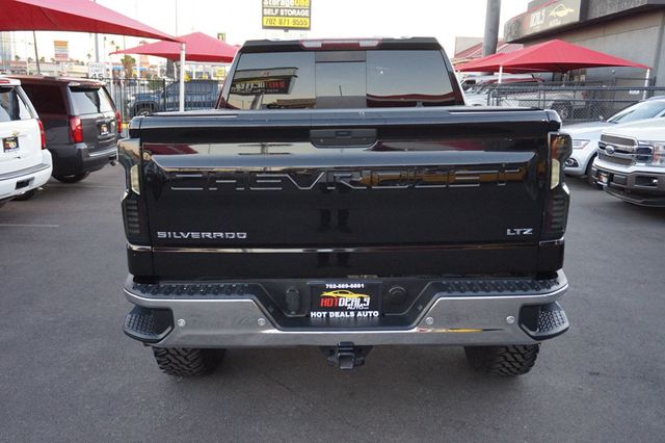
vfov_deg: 41.7
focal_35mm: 32
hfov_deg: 59.5
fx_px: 582
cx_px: 332
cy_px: 222
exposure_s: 1/160
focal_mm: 21
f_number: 4
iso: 1250
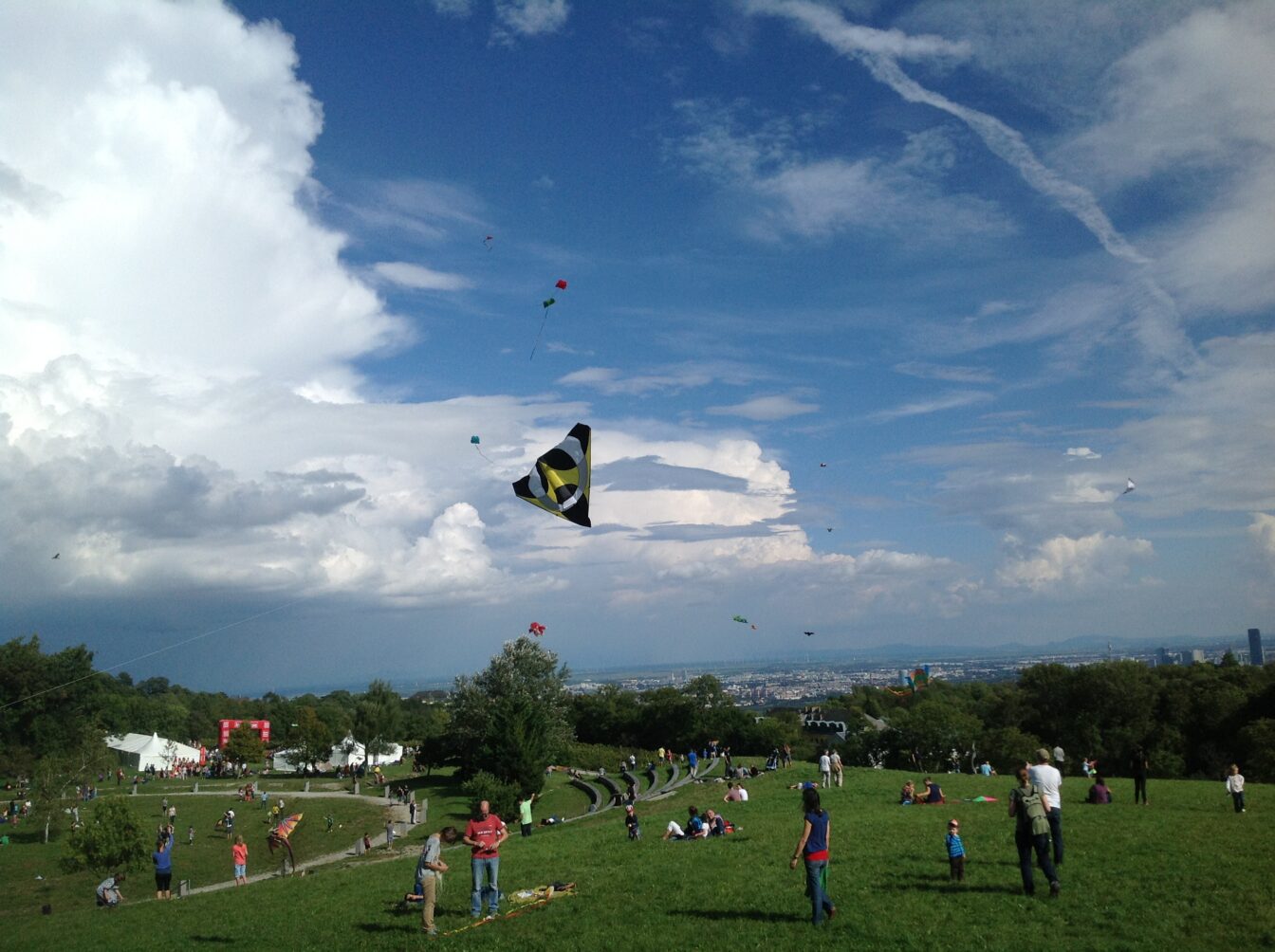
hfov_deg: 52.7
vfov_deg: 40.6
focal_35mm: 35
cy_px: 476
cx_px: 638
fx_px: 1287
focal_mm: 4.28
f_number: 2.4
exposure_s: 1/6061
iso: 64
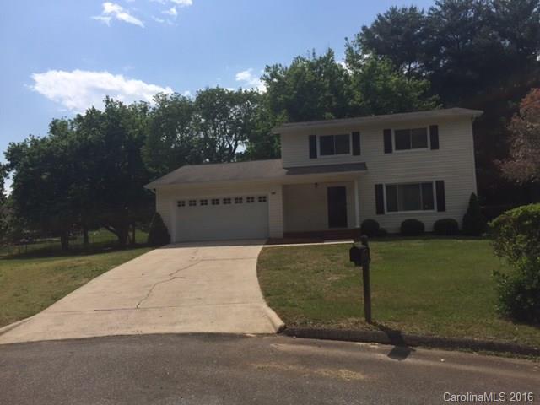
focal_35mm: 29
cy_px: 202
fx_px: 452
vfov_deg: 48.2
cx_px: 270
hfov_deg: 61.7
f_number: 2.2
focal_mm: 4.15
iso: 32
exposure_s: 1/4950
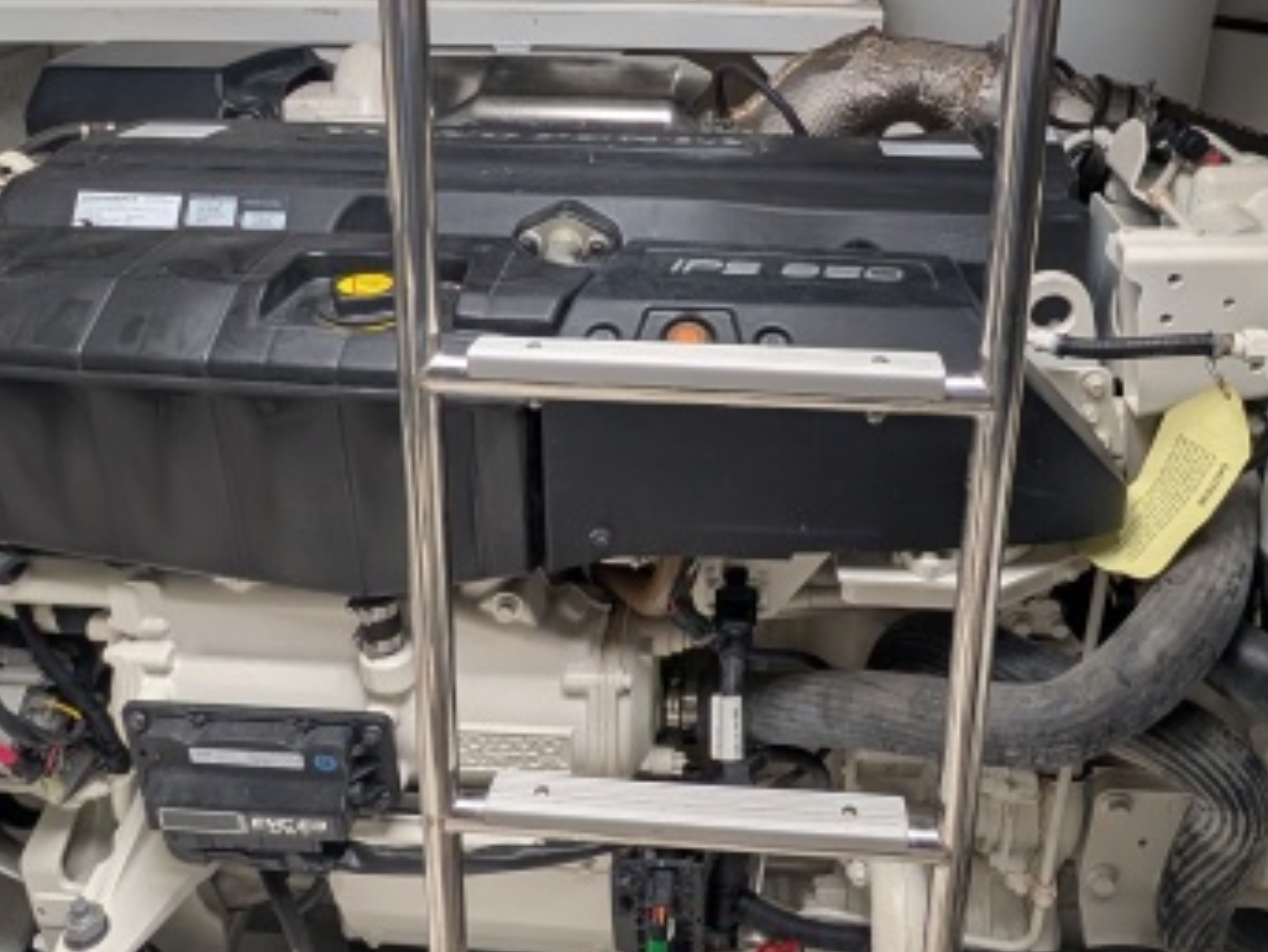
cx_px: 710
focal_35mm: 28
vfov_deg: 48.5
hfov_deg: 63.2
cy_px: 282
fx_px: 1026
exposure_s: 1/176
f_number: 1.7
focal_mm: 2.02
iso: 58
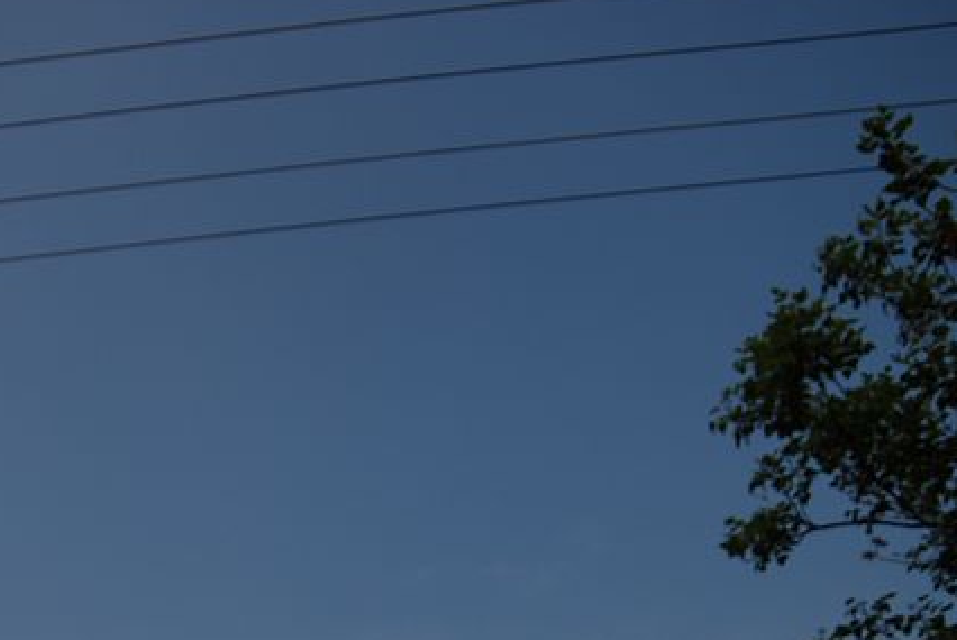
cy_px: 532
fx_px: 1194
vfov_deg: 29.2
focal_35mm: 45
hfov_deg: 43.3
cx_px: 362
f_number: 3.2
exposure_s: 1/4000
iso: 100
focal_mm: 17
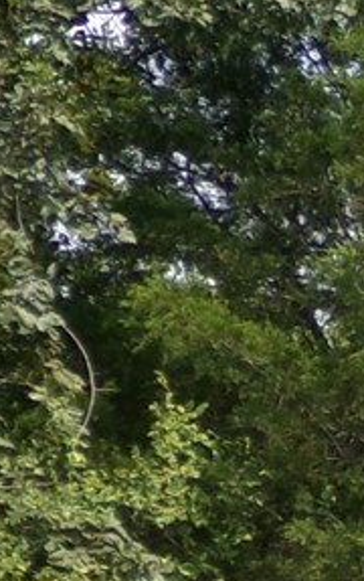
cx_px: 866
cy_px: 824
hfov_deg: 7.3
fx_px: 2692
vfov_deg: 11.9
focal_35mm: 170
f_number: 3.7
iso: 100
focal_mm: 4.3
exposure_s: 1/500
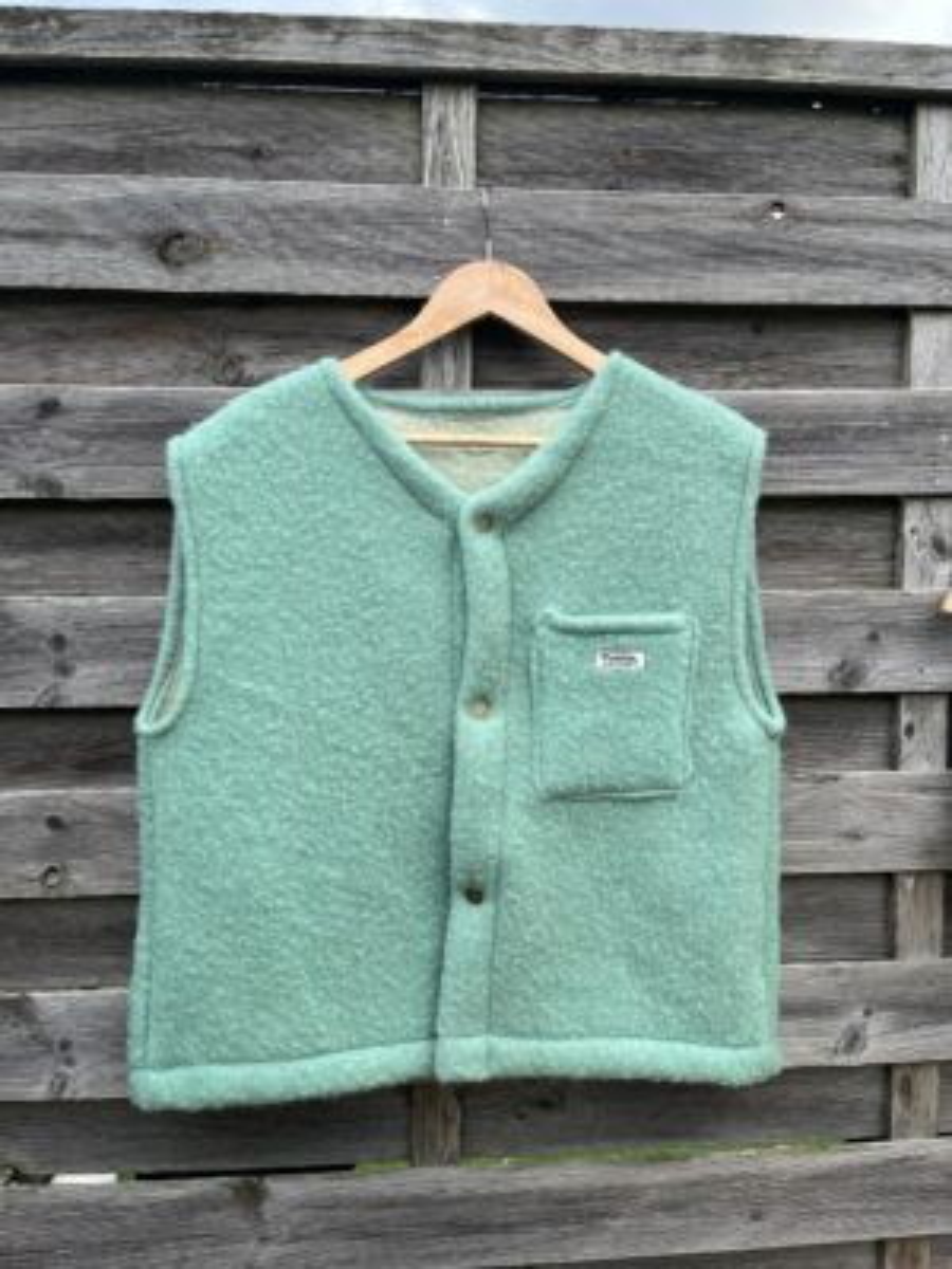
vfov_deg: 67.3
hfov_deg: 53.1
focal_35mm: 26
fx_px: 953
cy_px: 634
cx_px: 476
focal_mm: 5.1
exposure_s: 1/598
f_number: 1.6
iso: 50
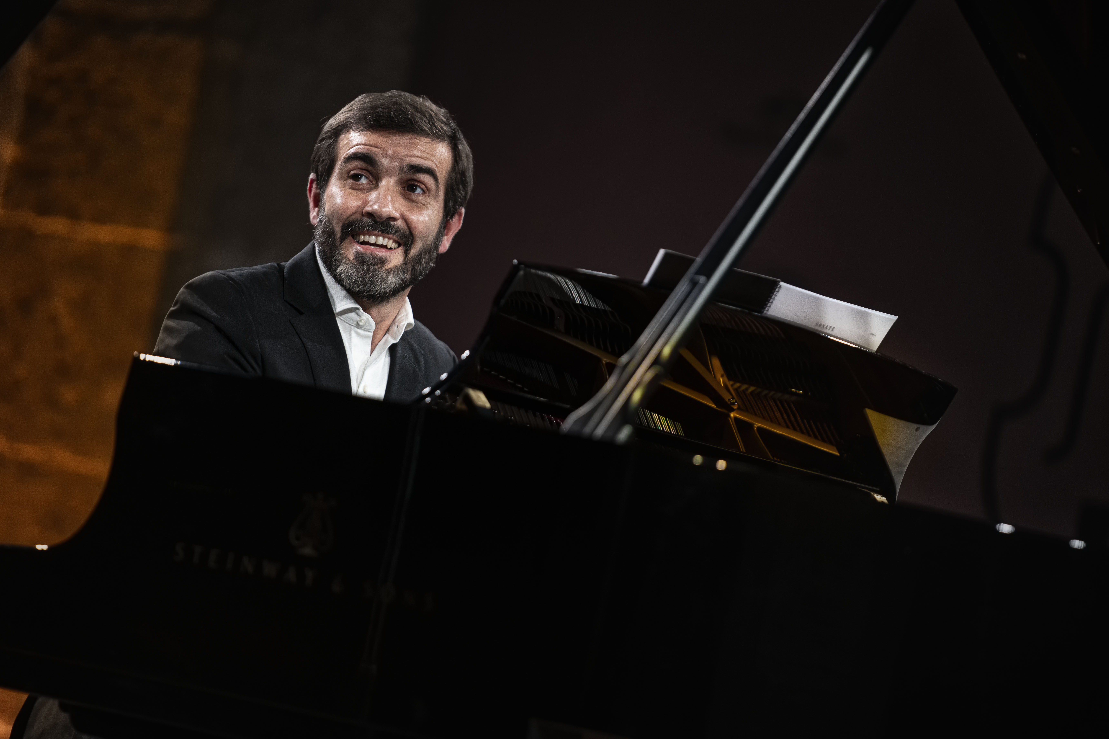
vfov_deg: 6.3
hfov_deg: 9.4
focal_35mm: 219
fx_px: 6746
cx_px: 575
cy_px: 369
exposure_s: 1/160
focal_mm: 198
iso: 1600
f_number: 2.8
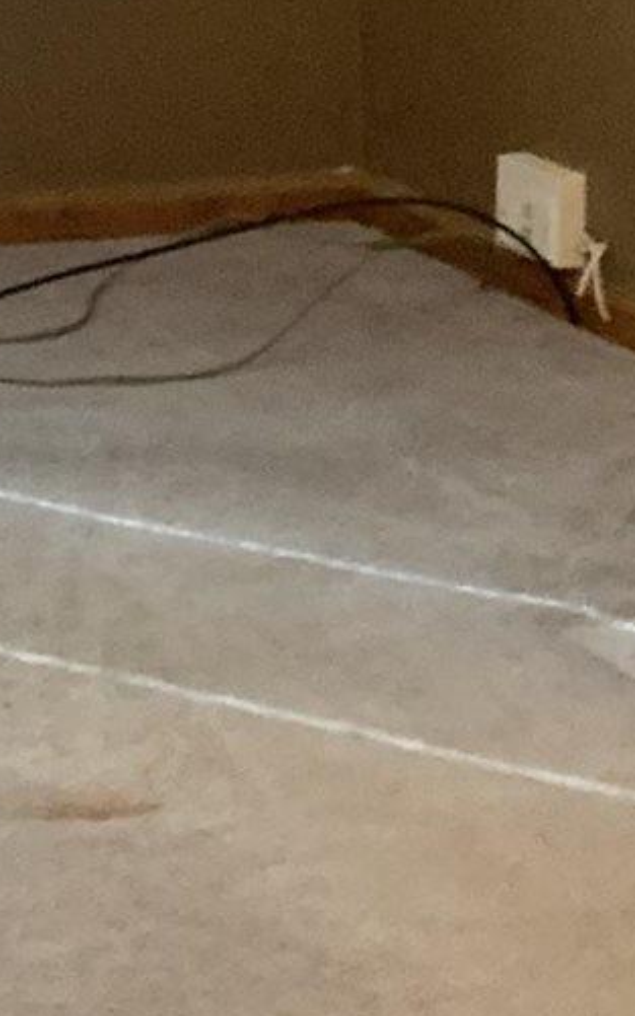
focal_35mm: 169
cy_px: -320
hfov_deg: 7.3
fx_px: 4681
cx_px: -812
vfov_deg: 12.0
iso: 320
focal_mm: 4.25
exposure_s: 1/60
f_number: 1.8
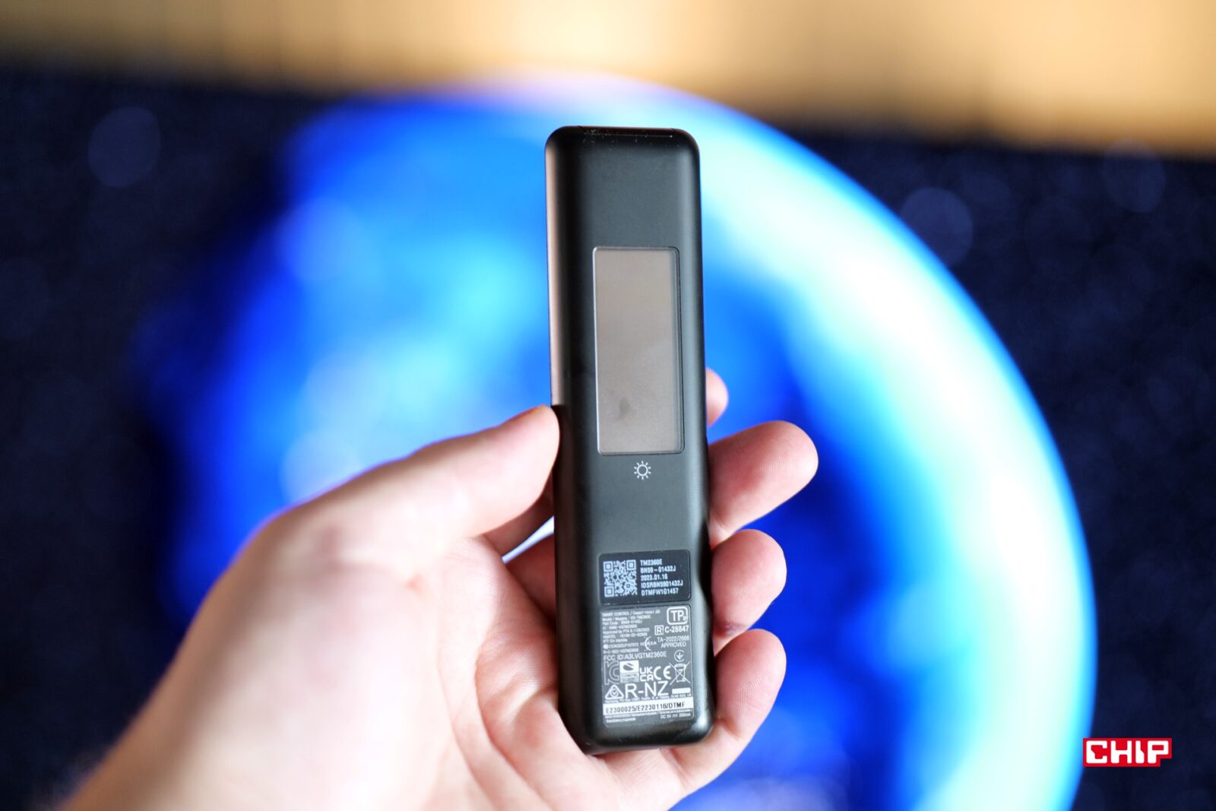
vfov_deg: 27.0
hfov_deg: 39.6
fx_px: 1689
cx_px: 608
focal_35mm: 50
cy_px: 406
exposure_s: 1/50
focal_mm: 50
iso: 4000
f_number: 1.8
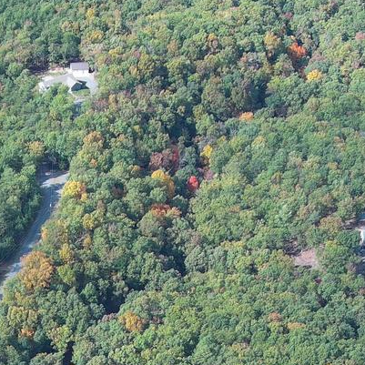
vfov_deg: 13.4
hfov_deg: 13.8
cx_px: 79
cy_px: 471
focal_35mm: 126
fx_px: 1503
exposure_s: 1/361
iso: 100
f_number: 2.8
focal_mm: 10.57
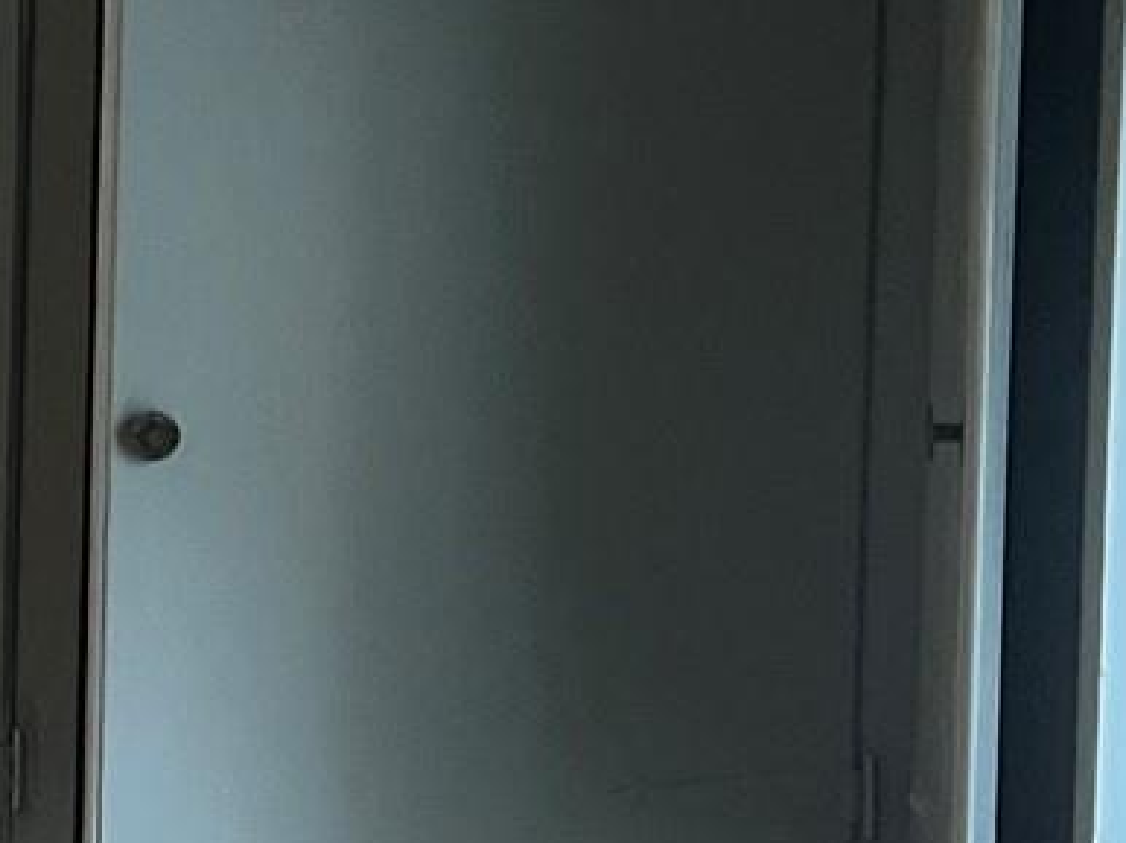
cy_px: 630
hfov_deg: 13.8
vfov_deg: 10.7
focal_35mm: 138
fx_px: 4486
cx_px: -303
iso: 500
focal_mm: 5.7
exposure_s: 1/60
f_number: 1.5
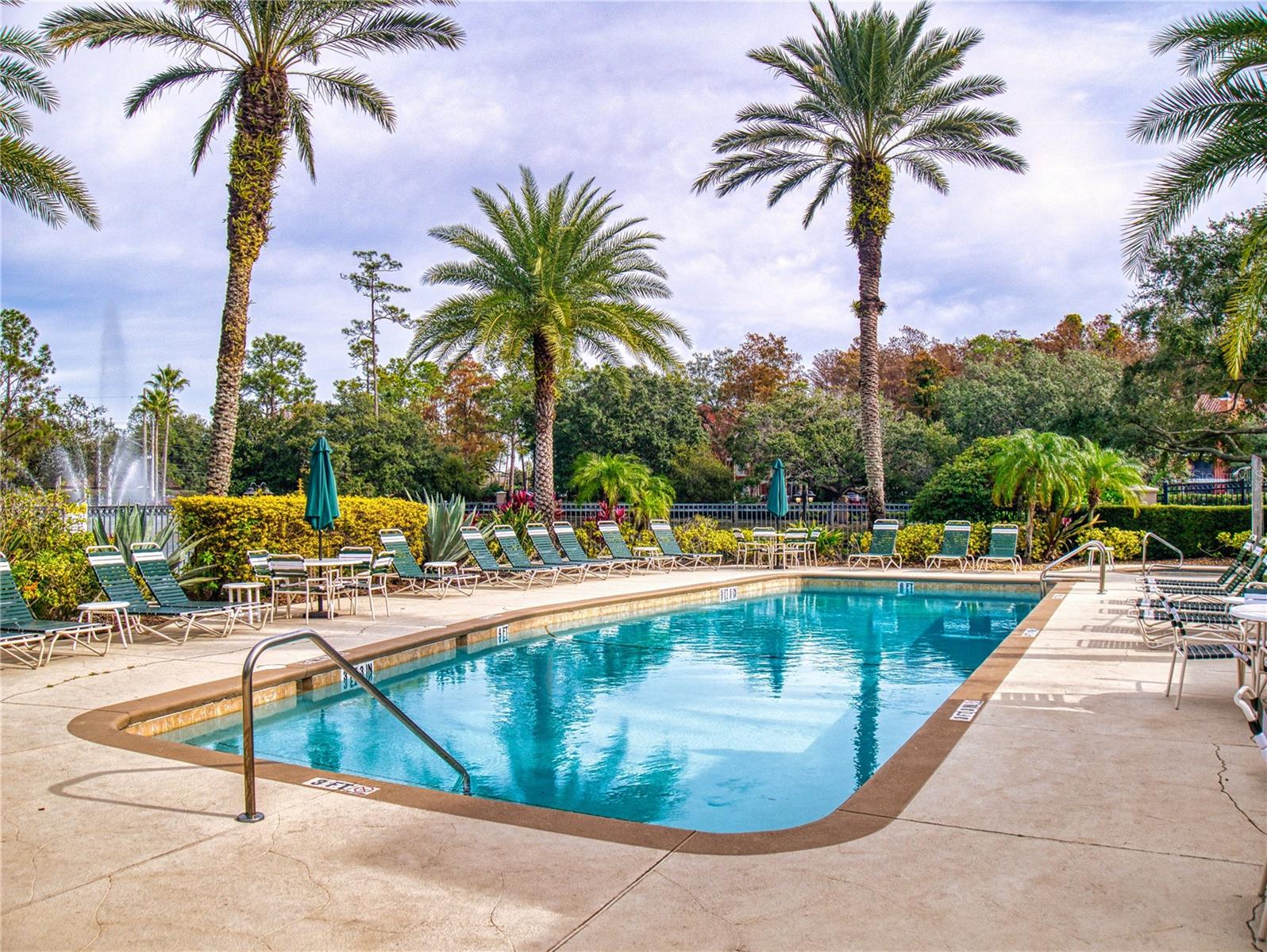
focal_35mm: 30
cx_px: 634
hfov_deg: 59.9
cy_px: 476
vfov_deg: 46.9
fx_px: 1099
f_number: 8
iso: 200
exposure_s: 1/800
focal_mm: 15
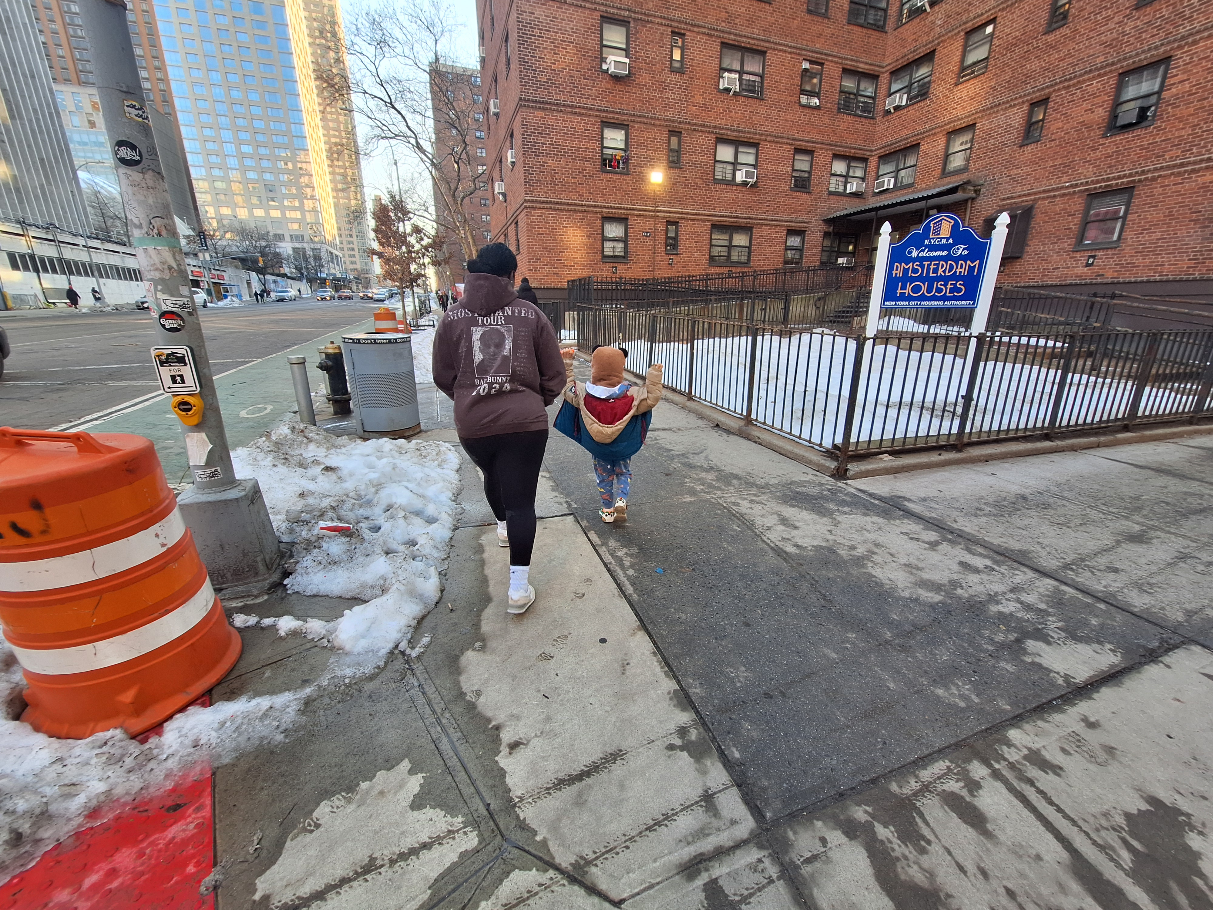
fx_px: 456
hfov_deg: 106.2
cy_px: 455
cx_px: 606
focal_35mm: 13
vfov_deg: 89.9
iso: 64
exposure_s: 1/120
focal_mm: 1.74
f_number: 2.2
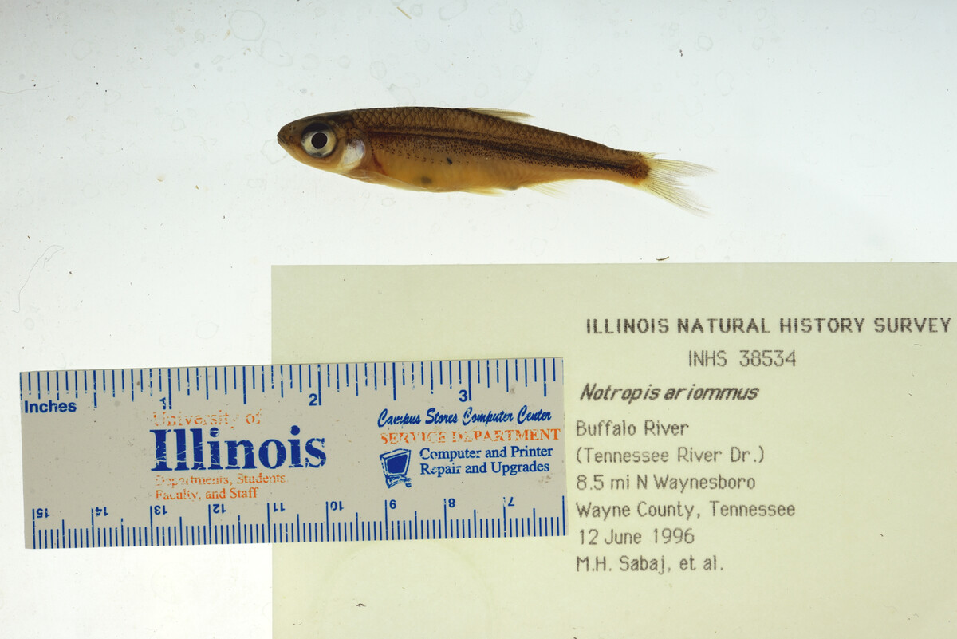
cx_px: 478
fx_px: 1595
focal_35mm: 60
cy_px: 320
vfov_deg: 22.6
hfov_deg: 33.4
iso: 100
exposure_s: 1/200
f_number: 10
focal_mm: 60
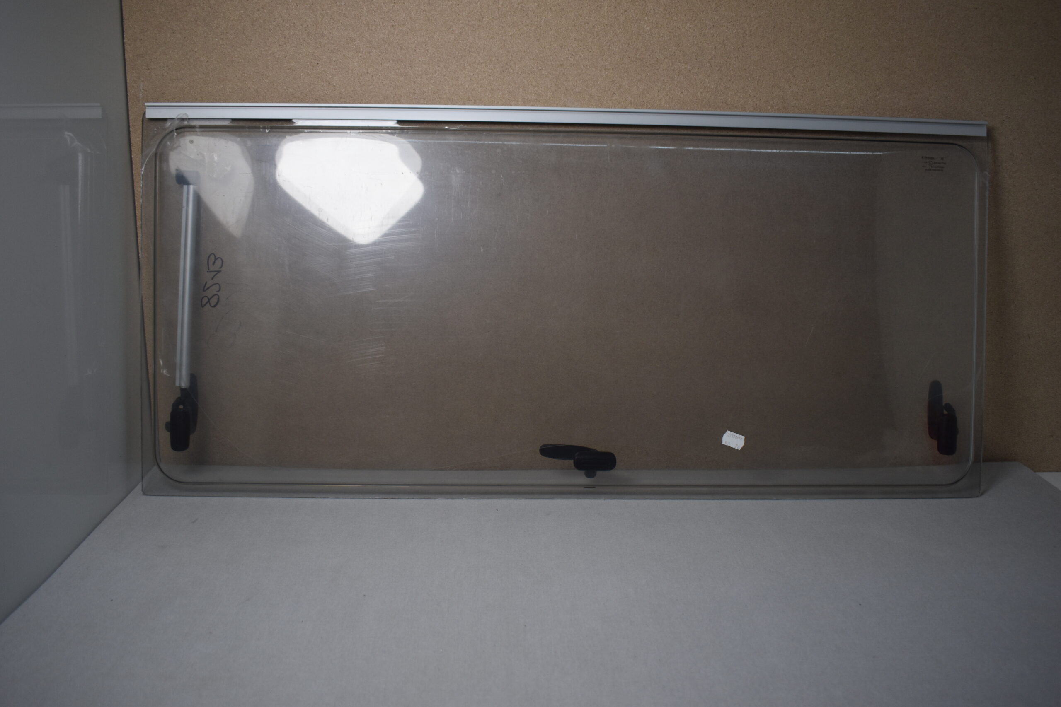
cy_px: 354
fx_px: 884
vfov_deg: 43.6
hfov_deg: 61.9
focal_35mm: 30
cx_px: 530
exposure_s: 1/250
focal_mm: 20
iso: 400
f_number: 4.5
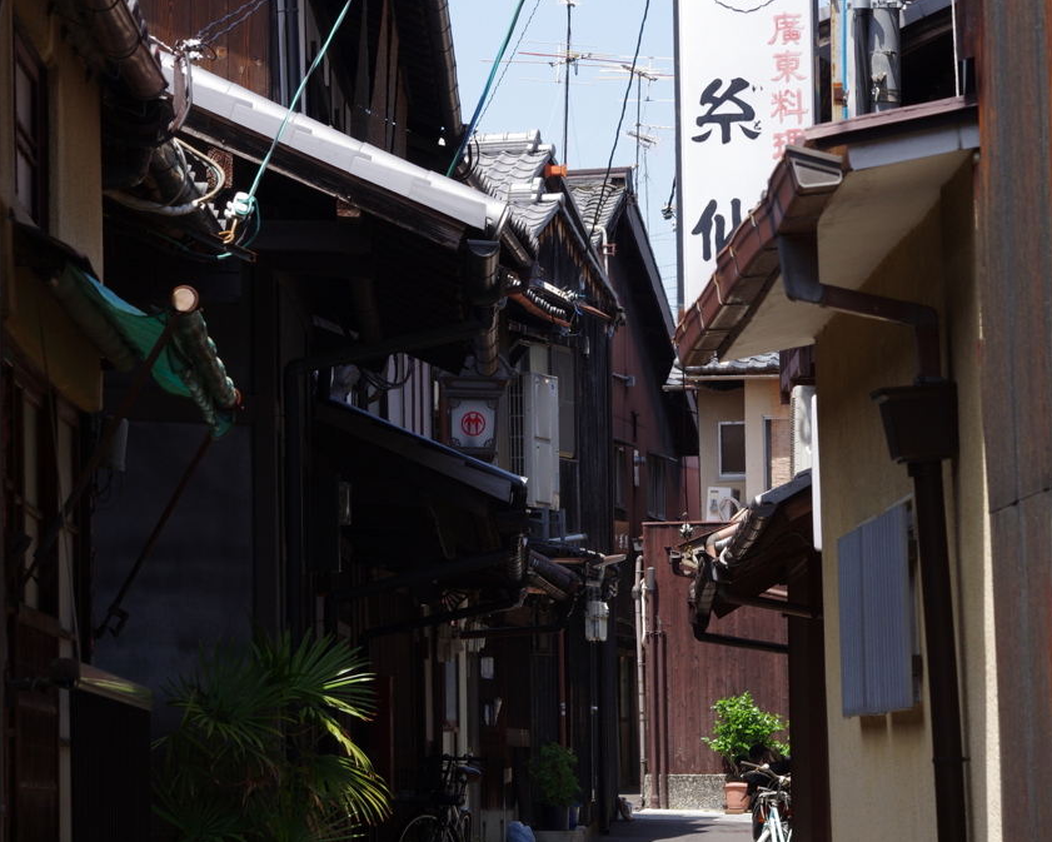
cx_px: 479
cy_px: 420
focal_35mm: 171
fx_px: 5325
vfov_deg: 9.0
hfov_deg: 11.3
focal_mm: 100
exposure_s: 1/160
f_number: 11
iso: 400
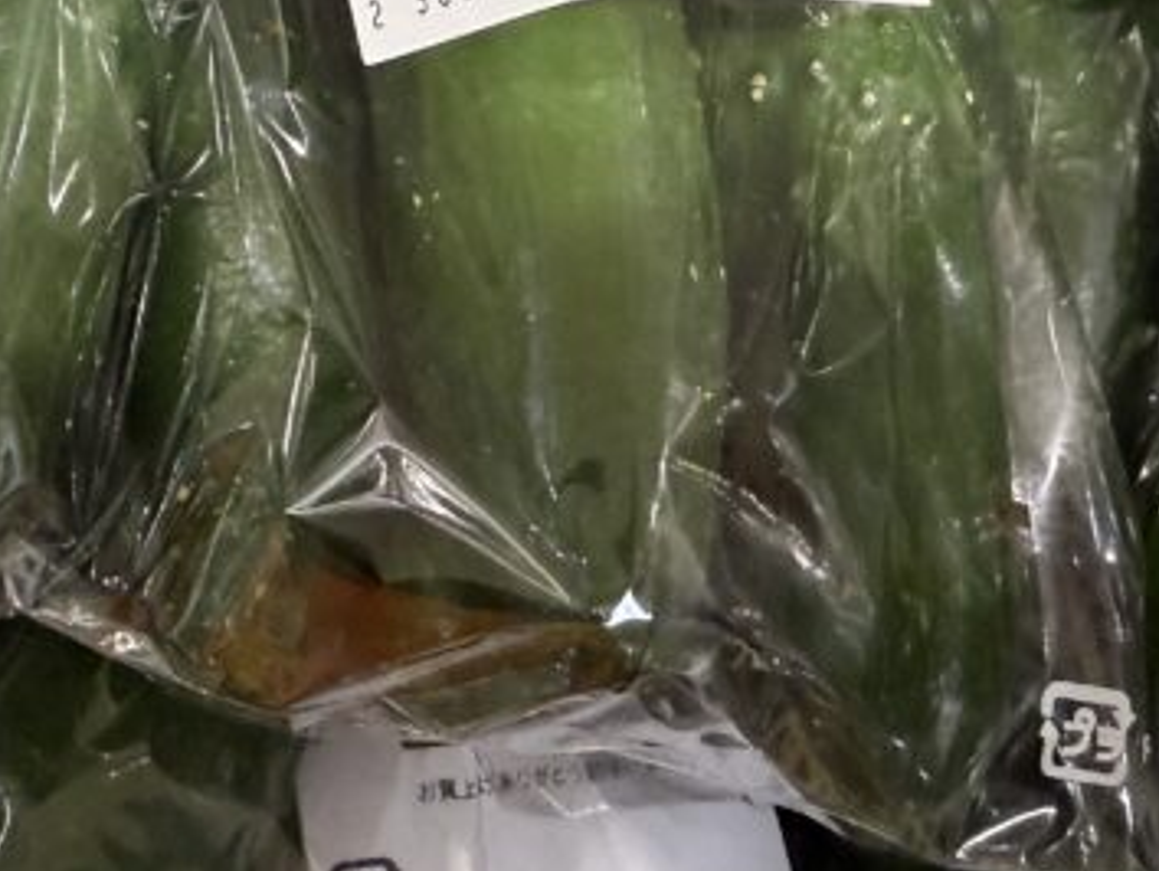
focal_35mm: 65
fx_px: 2178
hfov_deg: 28.9
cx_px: 177
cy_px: -7
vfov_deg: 21.8
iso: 500
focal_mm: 2.22
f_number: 2.2
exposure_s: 1/60
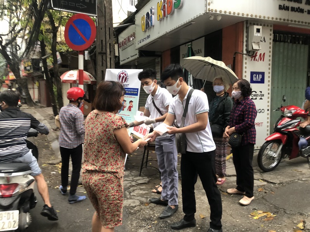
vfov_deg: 49.7
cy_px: 116
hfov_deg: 63.4
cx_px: 155
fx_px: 251
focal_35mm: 28
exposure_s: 1/60
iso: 160
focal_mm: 4
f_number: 1.8
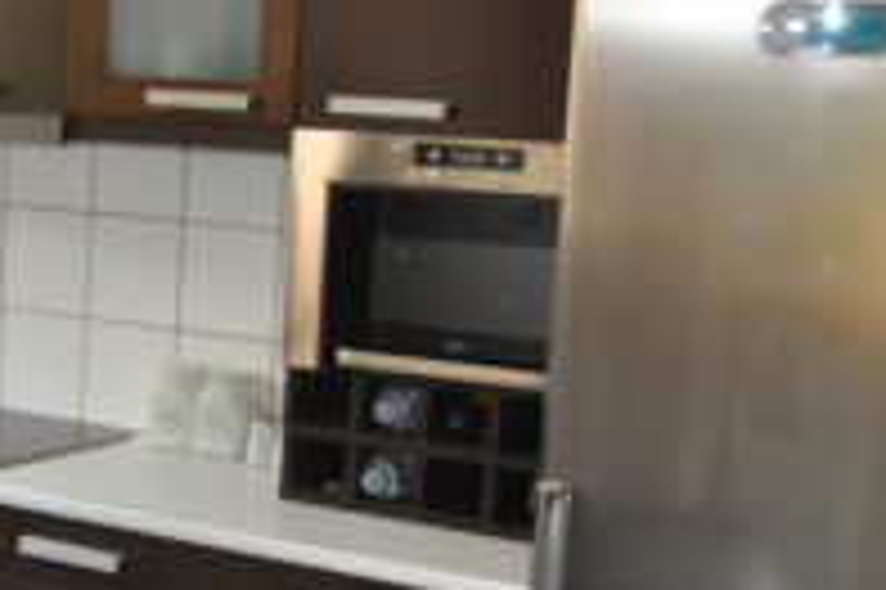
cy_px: 351
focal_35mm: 88
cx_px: -263
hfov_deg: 21.0
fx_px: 2164
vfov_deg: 15.5
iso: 800
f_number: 3.8
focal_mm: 22
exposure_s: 1/60
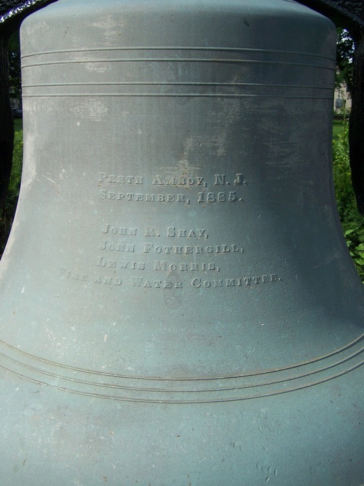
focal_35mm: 40
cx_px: 182
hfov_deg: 36.0
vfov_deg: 46.8
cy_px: 243
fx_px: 561
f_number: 2.8
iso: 80
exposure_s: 1/800
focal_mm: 6.7
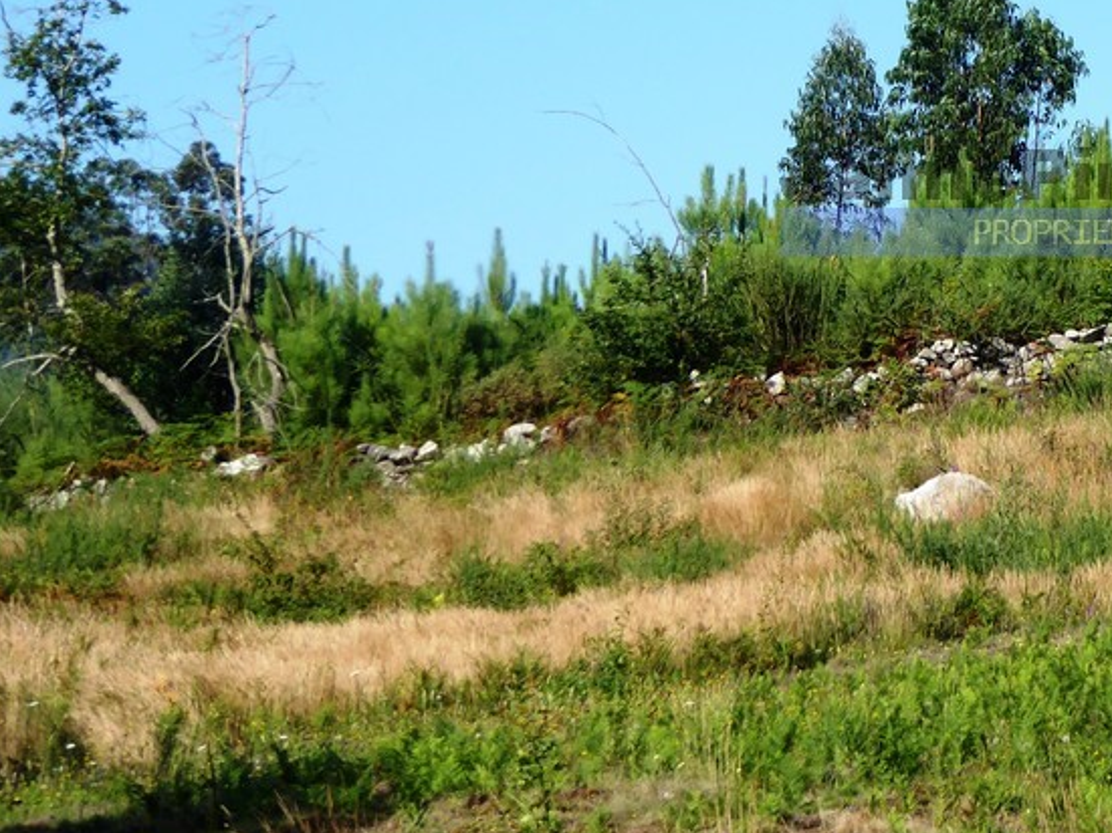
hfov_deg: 12.4
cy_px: 208
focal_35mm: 158
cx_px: 999
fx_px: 5074
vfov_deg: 9.4
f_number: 4.7
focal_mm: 14.1
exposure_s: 1/320
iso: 80
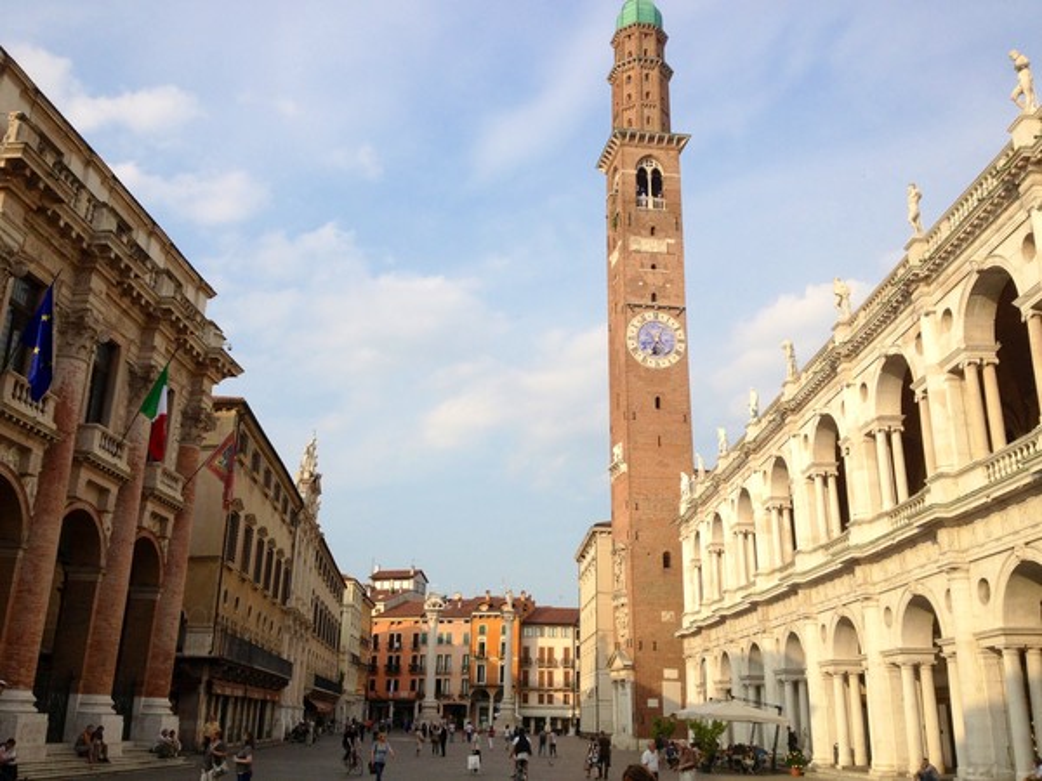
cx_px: 521
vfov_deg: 40.7
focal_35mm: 35
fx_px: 1054
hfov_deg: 52.6
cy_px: 390
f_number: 2.4
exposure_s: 1/1534
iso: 50
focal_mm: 4.28
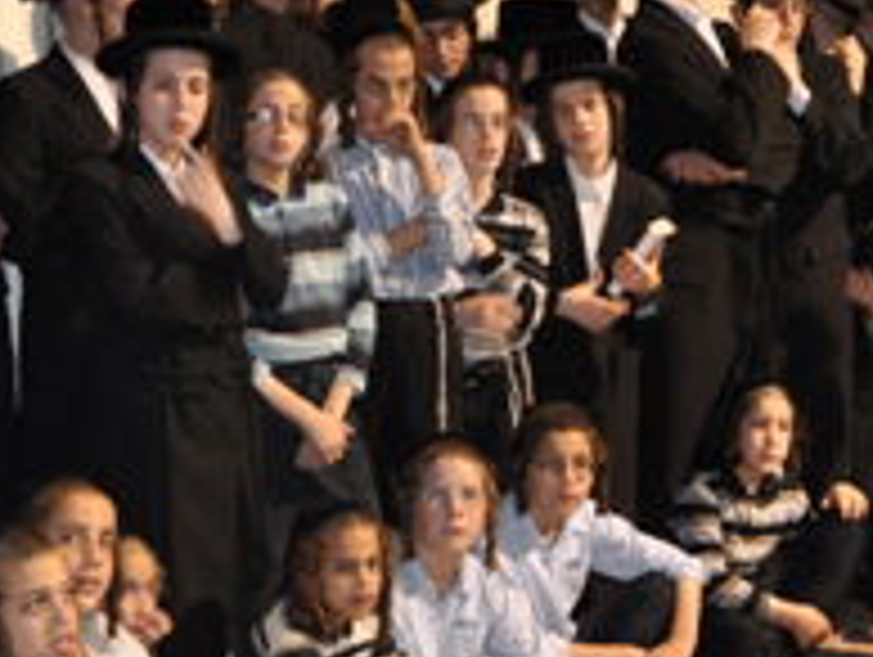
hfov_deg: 17.2
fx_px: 2879
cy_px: 484
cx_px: 320
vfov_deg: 13.0
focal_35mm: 114
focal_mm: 24
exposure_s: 1/13
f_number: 5.6
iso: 640
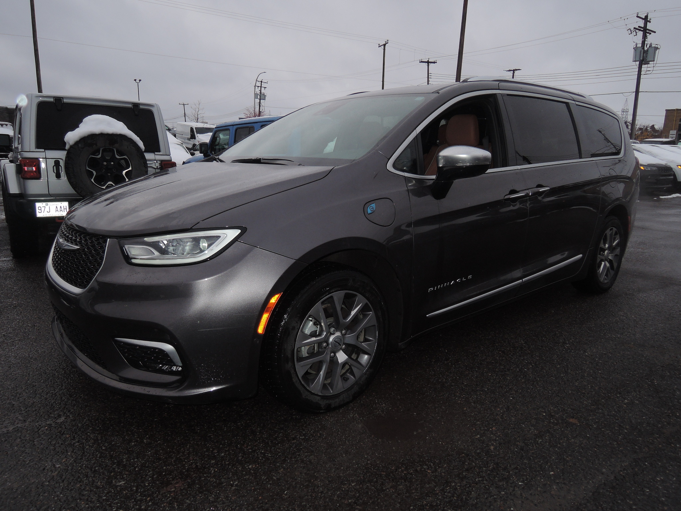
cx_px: 340
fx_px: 472
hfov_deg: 71.6
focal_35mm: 24
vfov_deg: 56.8
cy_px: 256
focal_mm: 5.1
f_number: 2.8
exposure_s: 1/1600
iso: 160
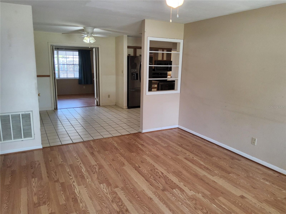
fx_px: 207
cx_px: 143
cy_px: 107
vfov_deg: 54.9
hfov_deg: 69.4
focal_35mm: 25
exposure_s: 1/120
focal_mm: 3.08
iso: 320
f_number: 2
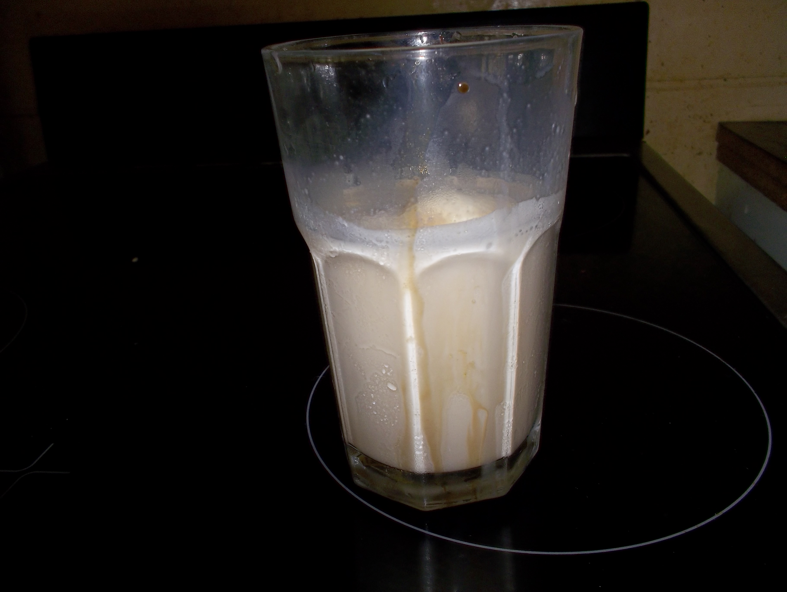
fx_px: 660
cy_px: 296
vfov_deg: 48.3
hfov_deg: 61.6
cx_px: 394
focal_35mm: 29
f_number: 3.3
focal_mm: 4.1
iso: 80
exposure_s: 1/30
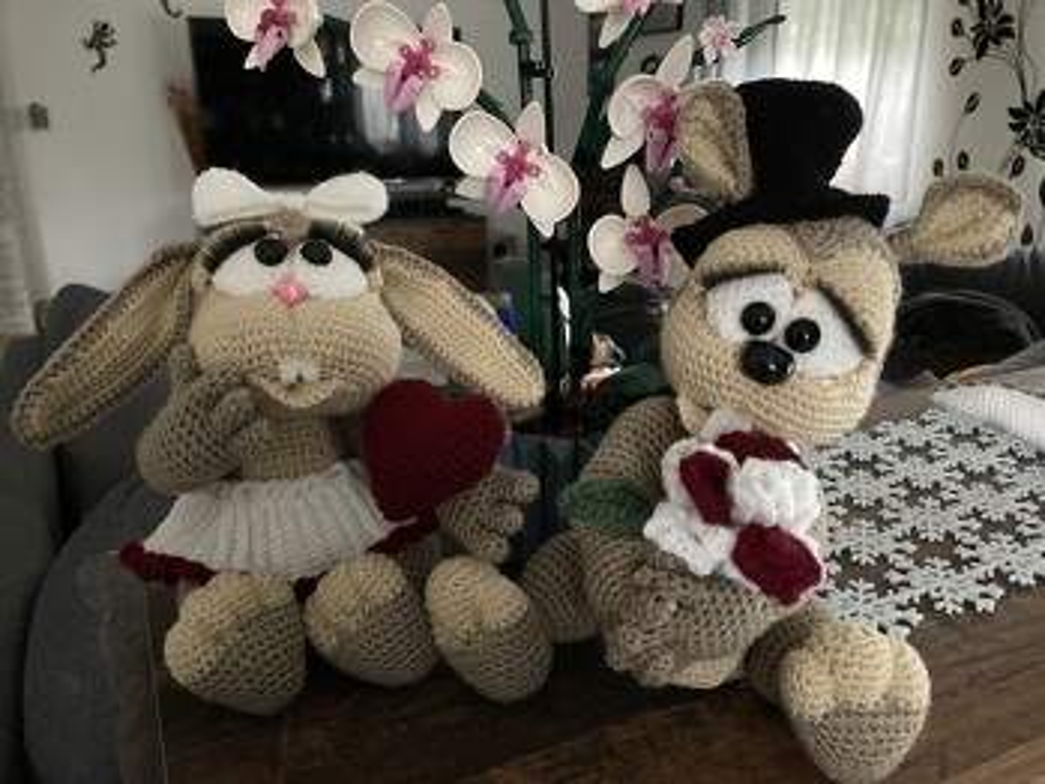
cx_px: 522
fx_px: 846
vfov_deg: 49.8
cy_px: 392
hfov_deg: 63.4
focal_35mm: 28
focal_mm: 3.99
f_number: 1.8
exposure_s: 1/21
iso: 640
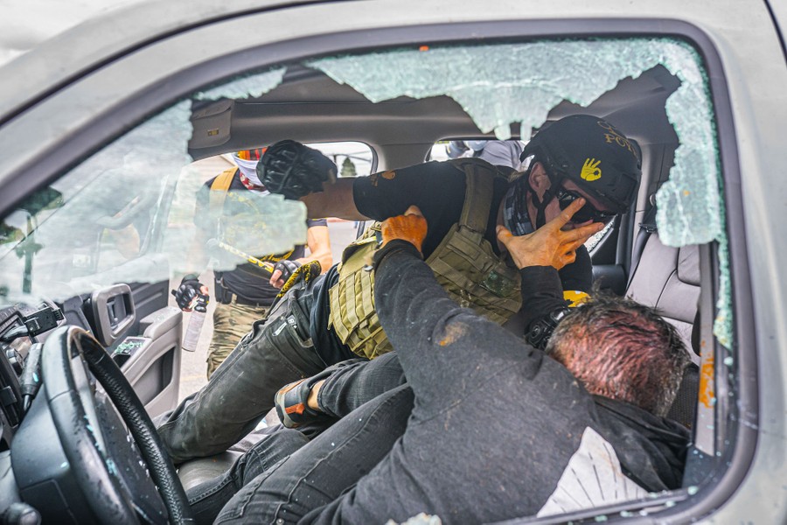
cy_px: 262
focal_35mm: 35
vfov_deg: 37.9
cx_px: 394
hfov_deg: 54.4
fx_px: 765
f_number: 5
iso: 1000
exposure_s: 1/500
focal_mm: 35
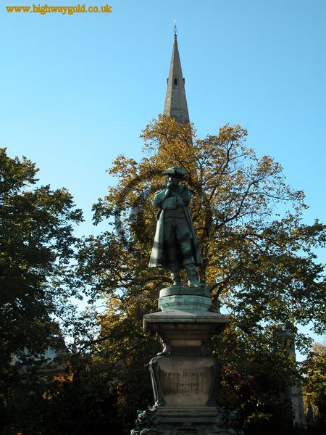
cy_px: 218
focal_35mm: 66
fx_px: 829
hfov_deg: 22.3
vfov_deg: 29.4
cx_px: 163
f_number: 5.8
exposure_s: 1/260
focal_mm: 16.8
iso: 100
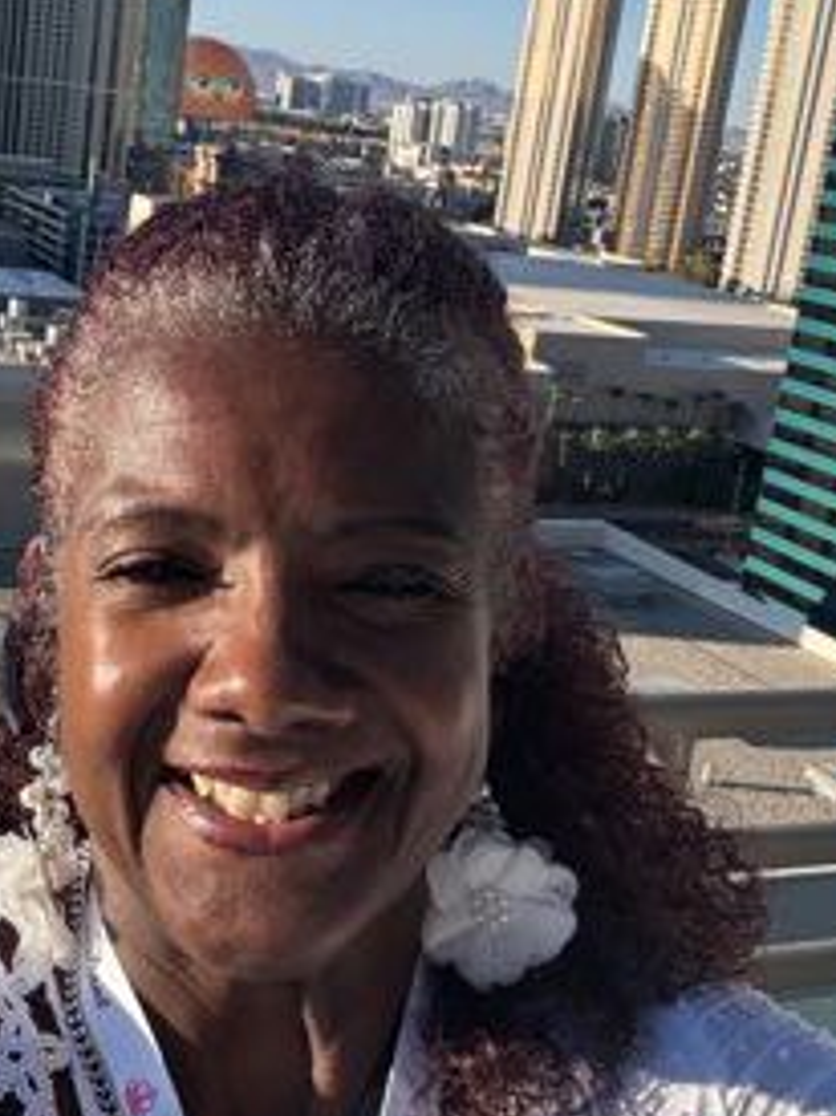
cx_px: 203
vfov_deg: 39.5
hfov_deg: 29.7
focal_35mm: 48
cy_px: 450
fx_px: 1547
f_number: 1.9
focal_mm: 2.69
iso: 25
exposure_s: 1/392
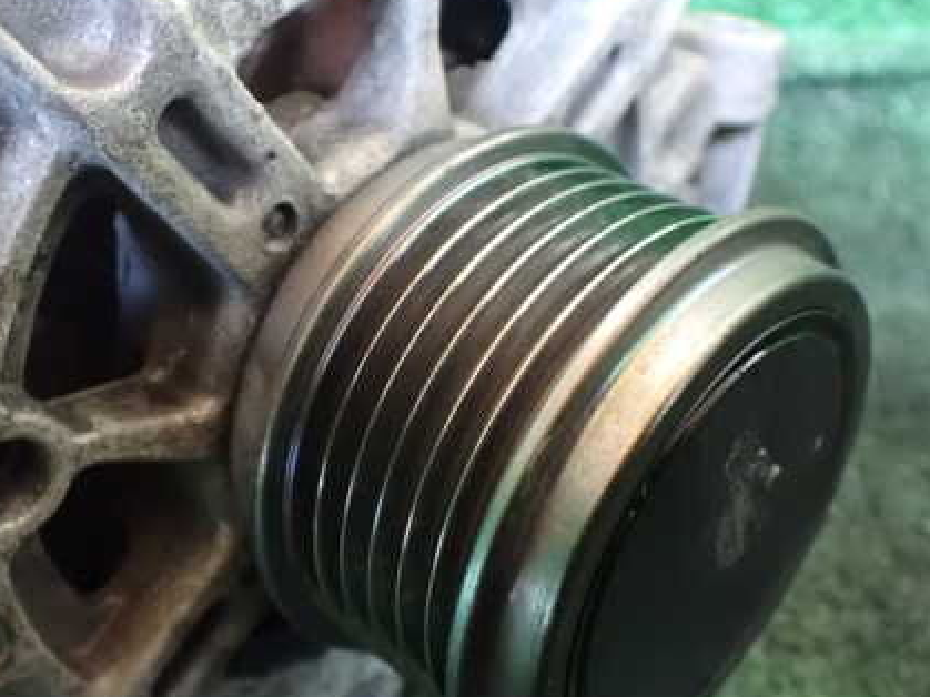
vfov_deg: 33.5
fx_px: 1155
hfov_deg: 43.9
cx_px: 468
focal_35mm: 43
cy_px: 395
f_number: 2.3
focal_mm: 5.4
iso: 1600
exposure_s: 1/20
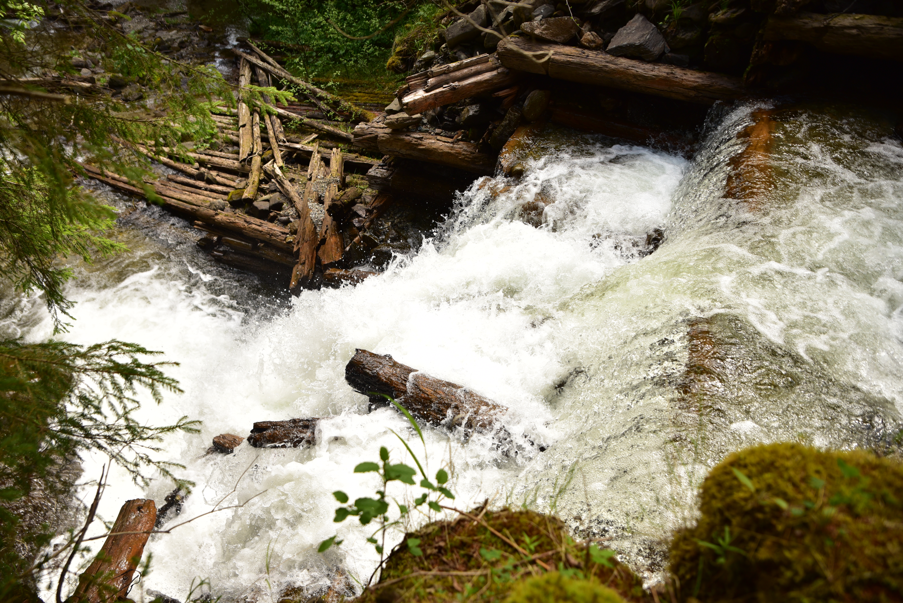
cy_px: 302
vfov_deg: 24.6
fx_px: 1380
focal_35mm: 55
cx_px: 452
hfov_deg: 36.2
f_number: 4.5
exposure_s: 1/800
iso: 320
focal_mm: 55
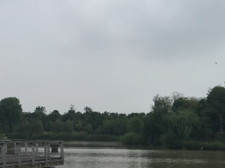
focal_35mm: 74
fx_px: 481
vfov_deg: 19.9
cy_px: 89
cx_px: 198
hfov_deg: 25.6
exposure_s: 1/2262
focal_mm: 4.15
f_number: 2.2
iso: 25
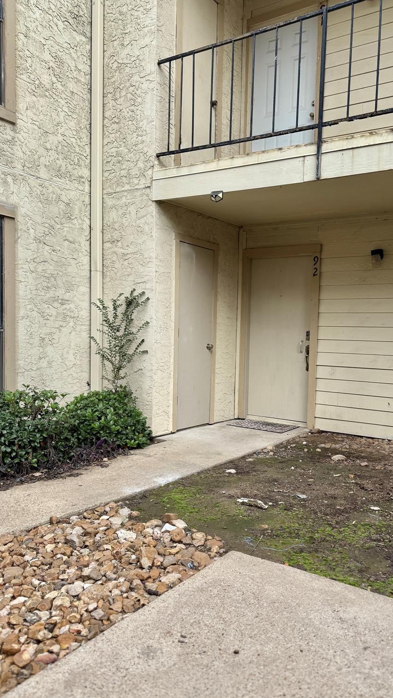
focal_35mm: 27
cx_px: 257
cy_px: 359
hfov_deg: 42.4
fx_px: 500
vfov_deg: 69.8
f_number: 1.78
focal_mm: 6.76
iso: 80
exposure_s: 1/1770
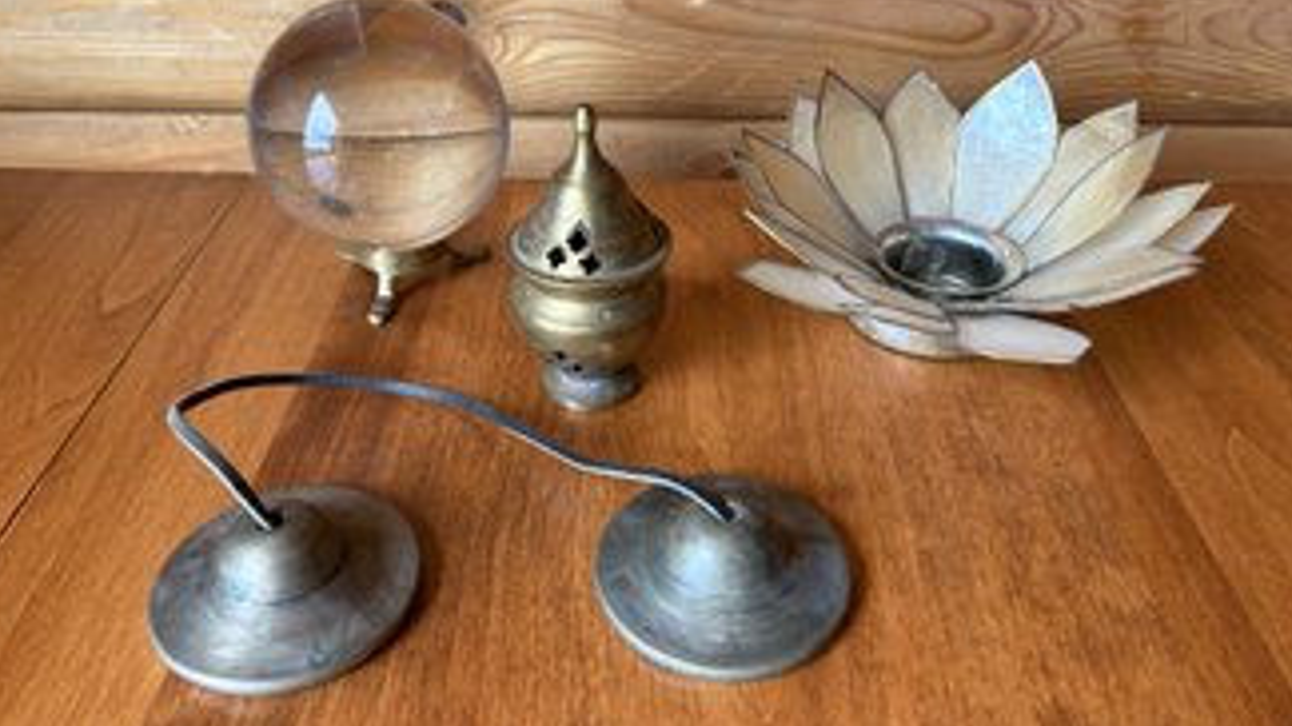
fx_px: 1027
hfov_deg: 64.3
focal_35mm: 30
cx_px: 636
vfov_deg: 38.9
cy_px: 333
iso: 64
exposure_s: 1/121
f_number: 1.5
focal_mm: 5.7
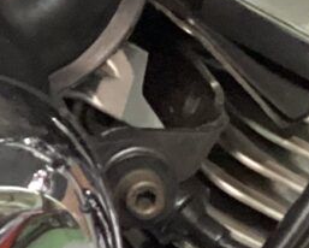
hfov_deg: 8.2
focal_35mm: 226
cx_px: -260
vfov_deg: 6.3
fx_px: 2068
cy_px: -495
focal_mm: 3.3
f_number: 2.4
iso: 640
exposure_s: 1/30
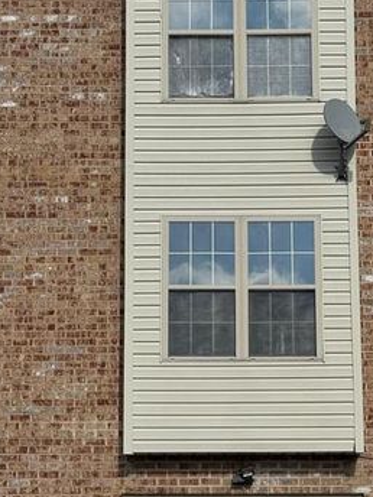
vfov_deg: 20.9
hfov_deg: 15.9
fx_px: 1336
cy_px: 384
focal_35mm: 93
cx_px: 189
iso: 64
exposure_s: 1/10526
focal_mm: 6.76
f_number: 1.78
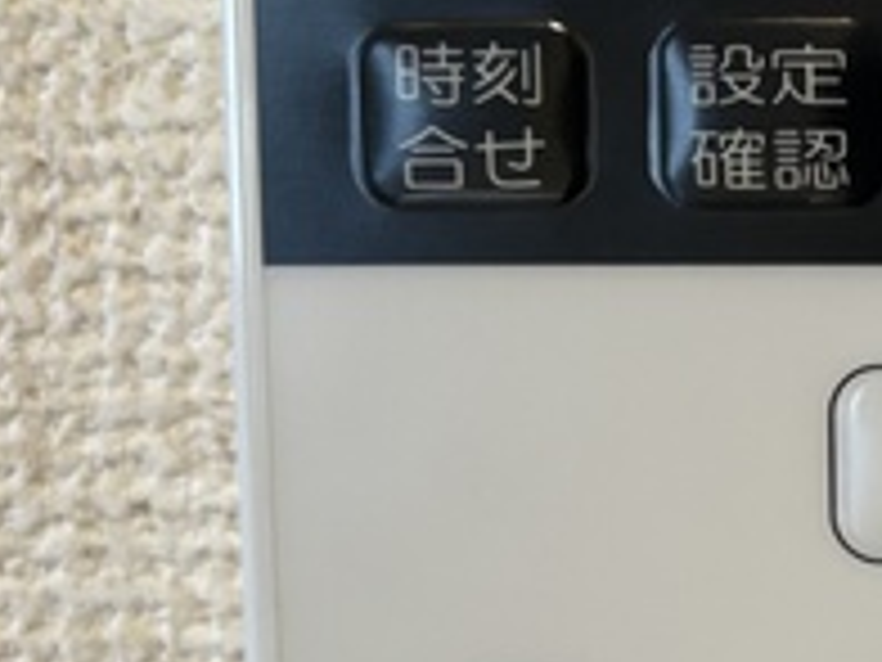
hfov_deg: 19.6
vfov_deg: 15.8
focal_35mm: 93
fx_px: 2370
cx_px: 1102
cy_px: 489
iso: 320
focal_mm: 5.96
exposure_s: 1/60
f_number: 1.6
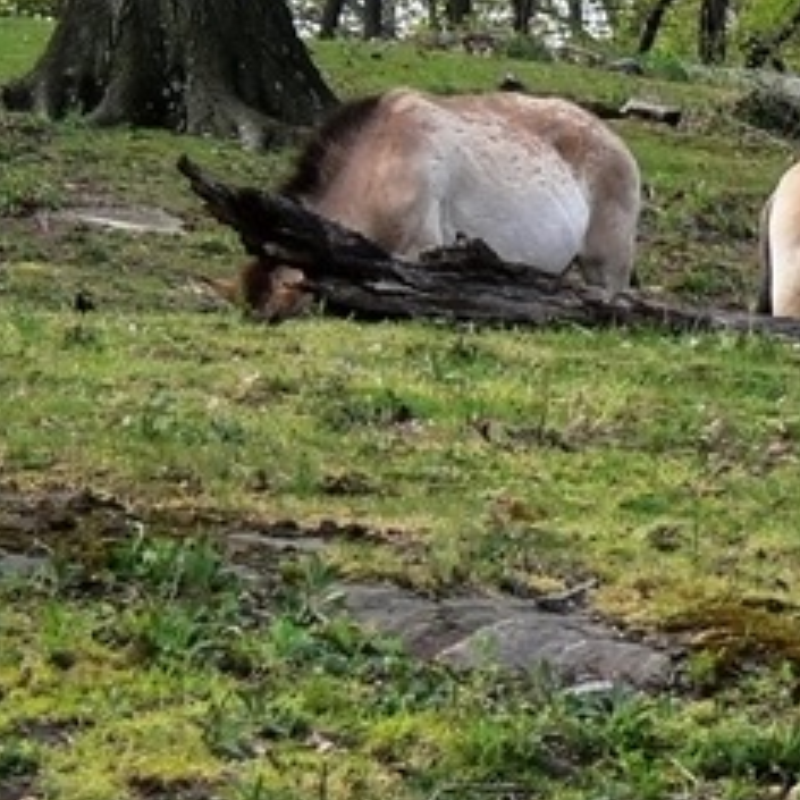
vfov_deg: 3.6
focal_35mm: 489
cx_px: 967
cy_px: 32
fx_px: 12786
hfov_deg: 3.6
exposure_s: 1/250
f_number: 3.6
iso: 80
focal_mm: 26.4
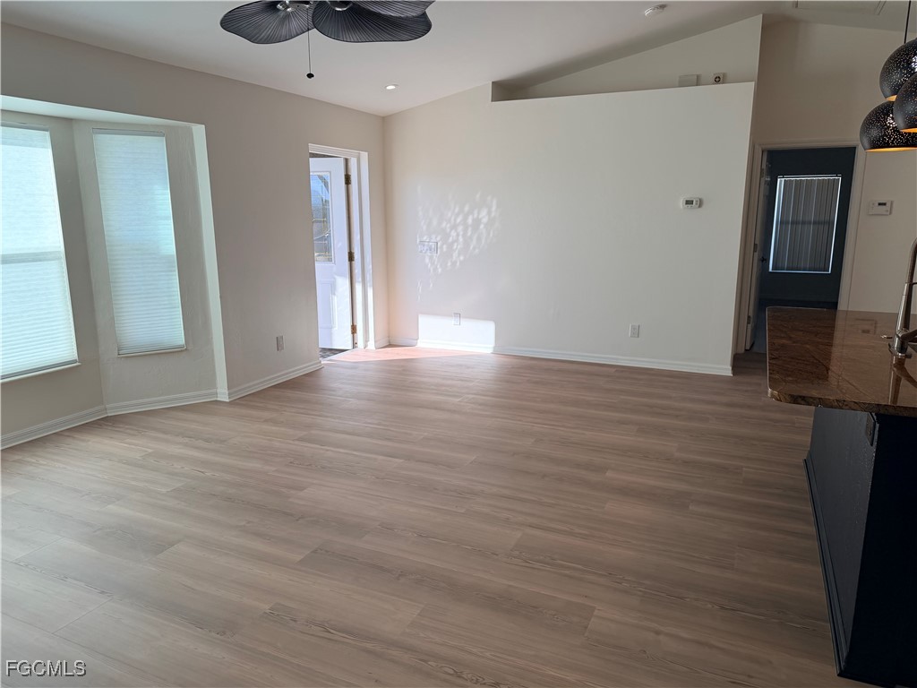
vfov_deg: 56.8
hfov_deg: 71.6
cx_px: 458
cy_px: 344
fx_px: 636
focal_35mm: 24
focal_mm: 6.76
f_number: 1.78
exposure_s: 1/622
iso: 100
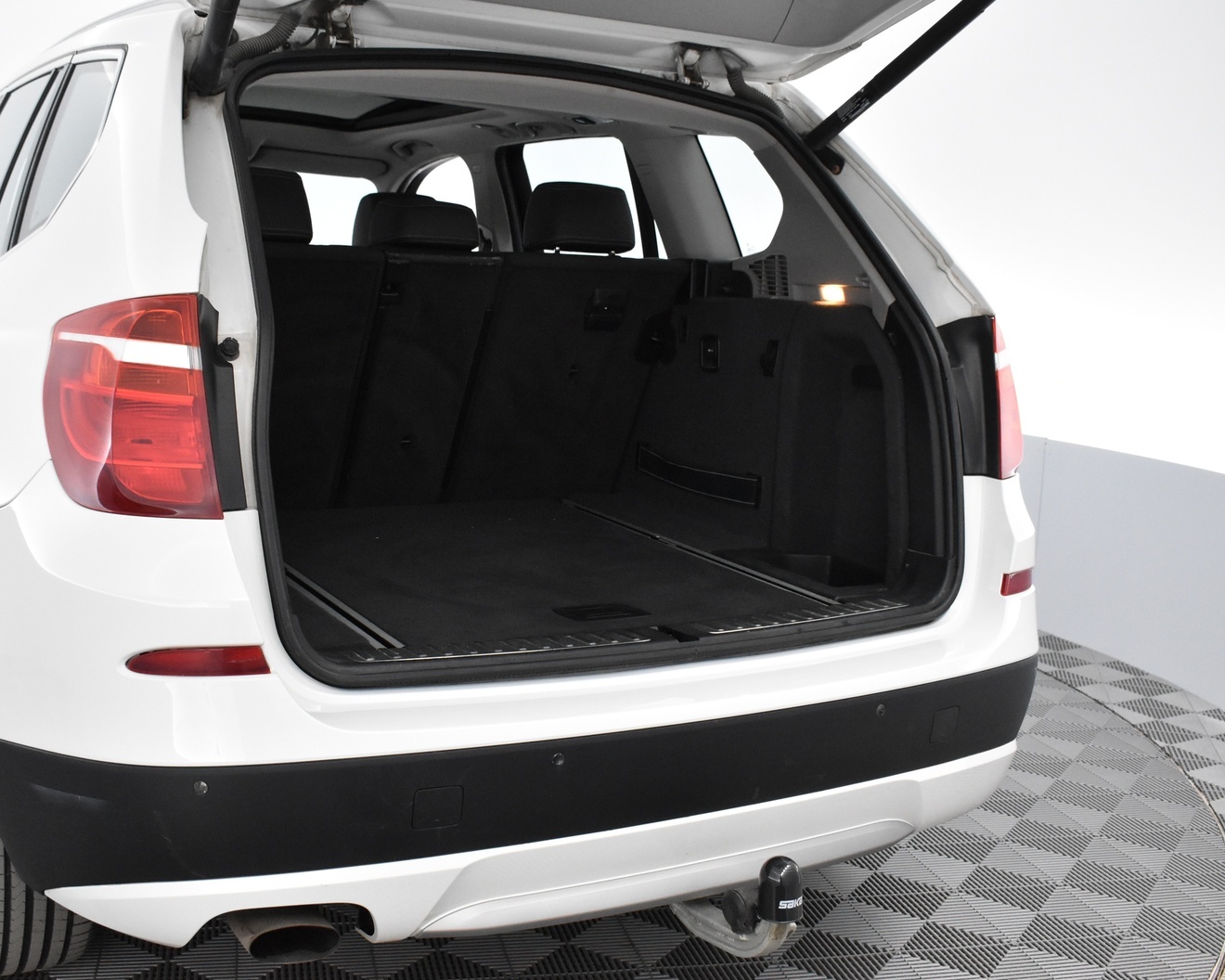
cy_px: 481
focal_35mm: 38
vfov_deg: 39.2
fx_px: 1378
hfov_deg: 47.7
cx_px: 500
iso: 3200
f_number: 5.6
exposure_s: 1/125
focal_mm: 22
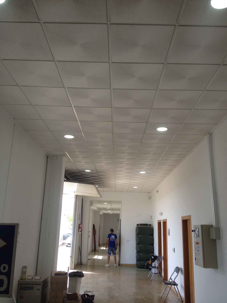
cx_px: 114
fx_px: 306
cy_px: 152
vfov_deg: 52.6
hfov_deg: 40.7
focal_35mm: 35
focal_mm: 4.28
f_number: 2.4
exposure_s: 1/206
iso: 50
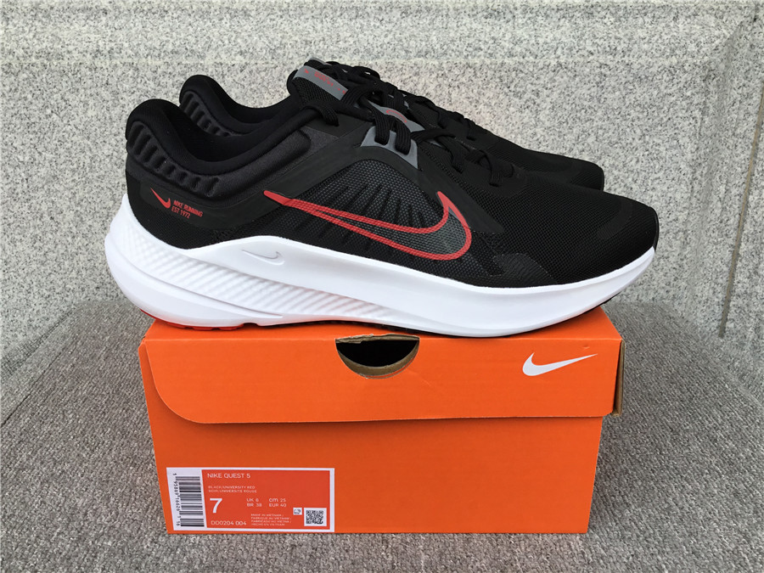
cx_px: 382
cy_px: 286
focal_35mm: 31
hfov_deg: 58.4
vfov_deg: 45.4
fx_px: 684
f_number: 2.4
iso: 25
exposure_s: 1/339
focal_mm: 3.3
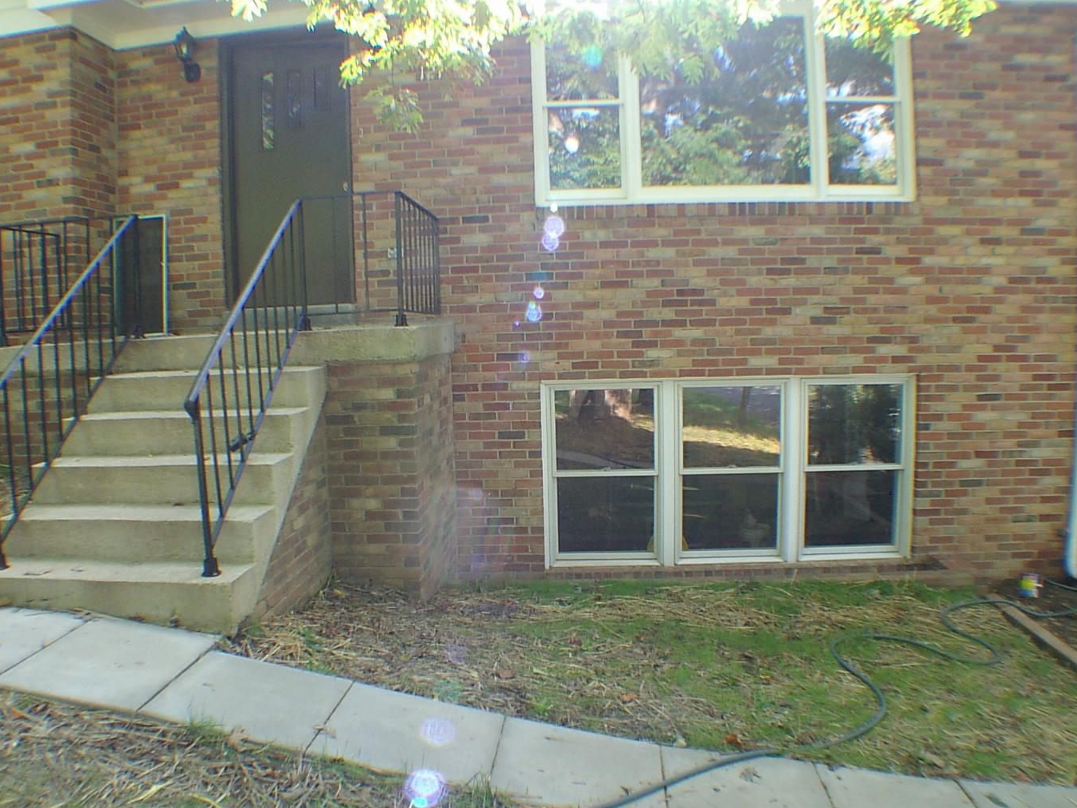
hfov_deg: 42.9
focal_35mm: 44
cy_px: 400
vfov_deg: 32.9
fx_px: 1369
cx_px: 492
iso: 100
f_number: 3.4
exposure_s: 1/35
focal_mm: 5.8
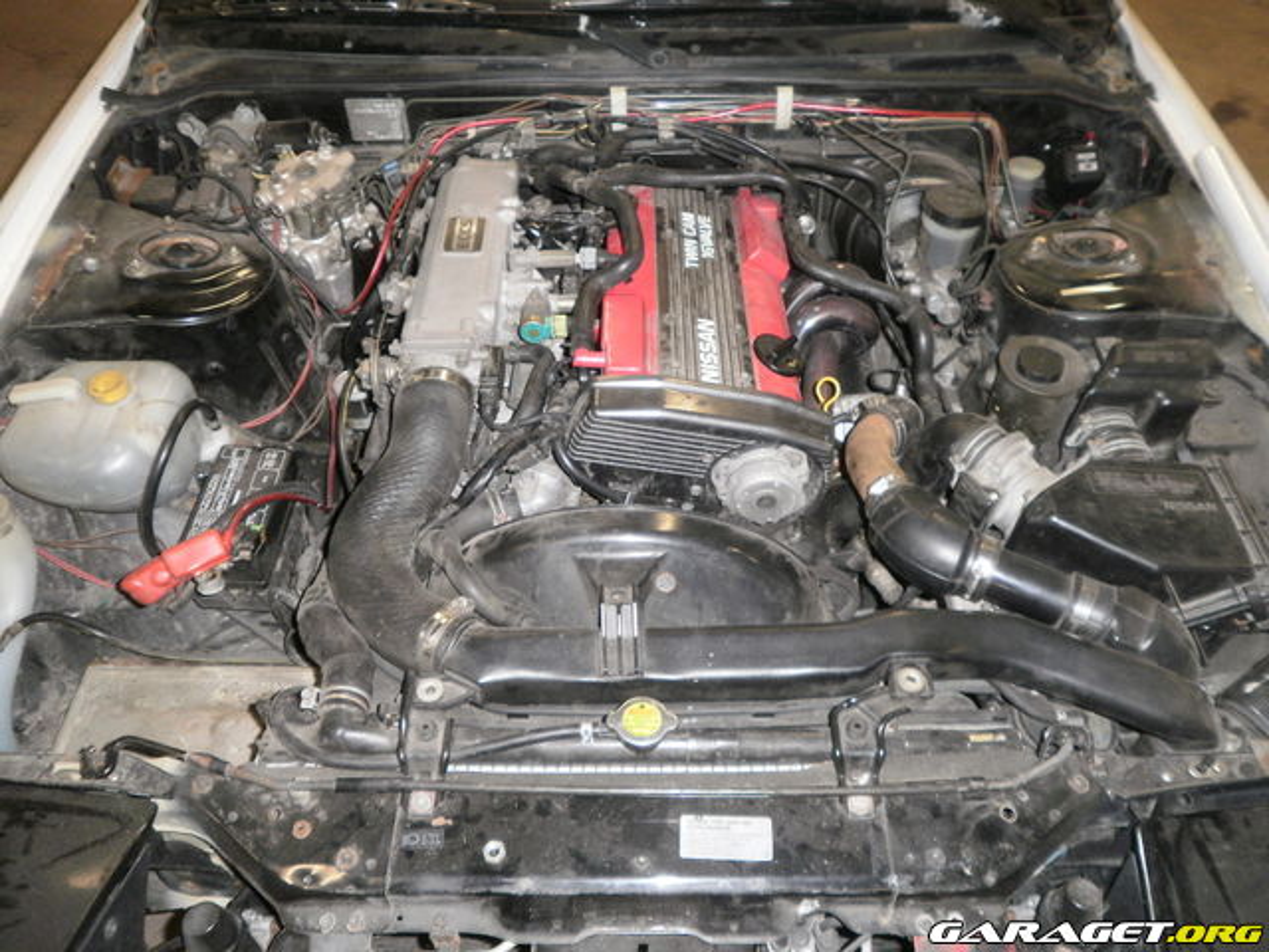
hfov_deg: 67.3
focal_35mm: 26
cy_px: 476
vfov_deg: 53.1
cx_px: 634
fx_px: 953
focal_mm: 4.65
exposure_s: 1/25
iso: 160
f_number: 2.6
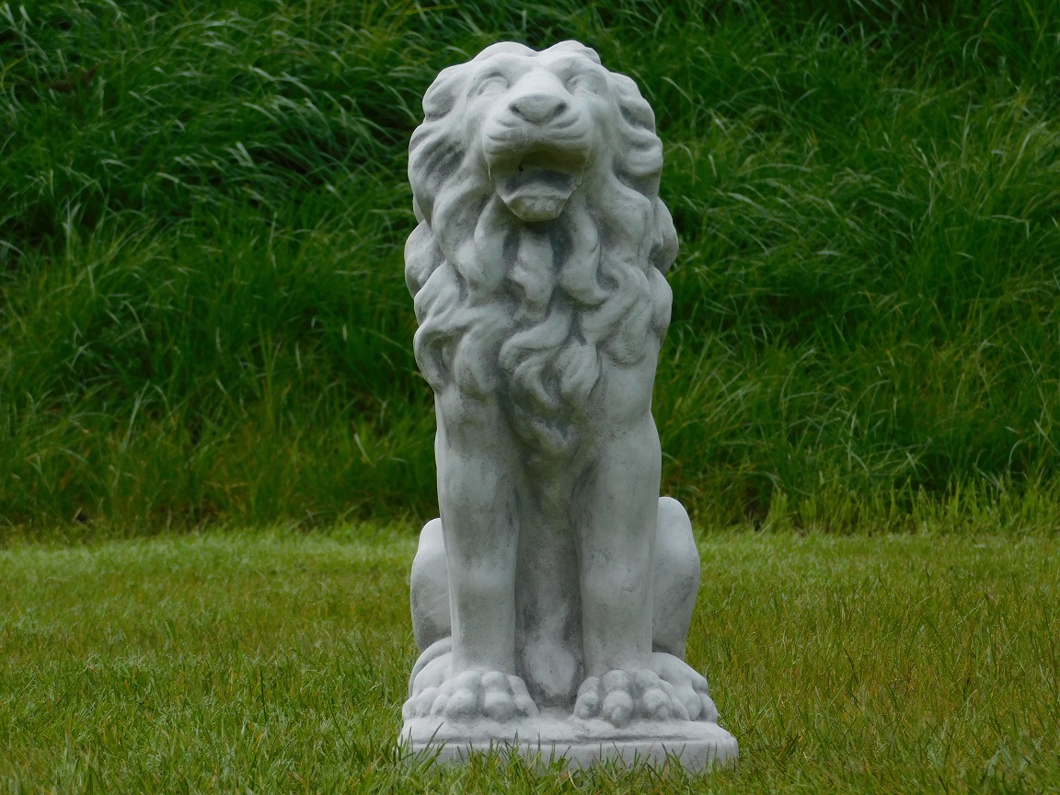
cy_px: 398
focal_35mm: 202
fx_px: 6186
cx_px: 530
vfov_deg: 7.4
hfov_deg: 9.8
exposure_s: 1/400
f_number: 5.4
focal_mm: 35.9
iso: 125
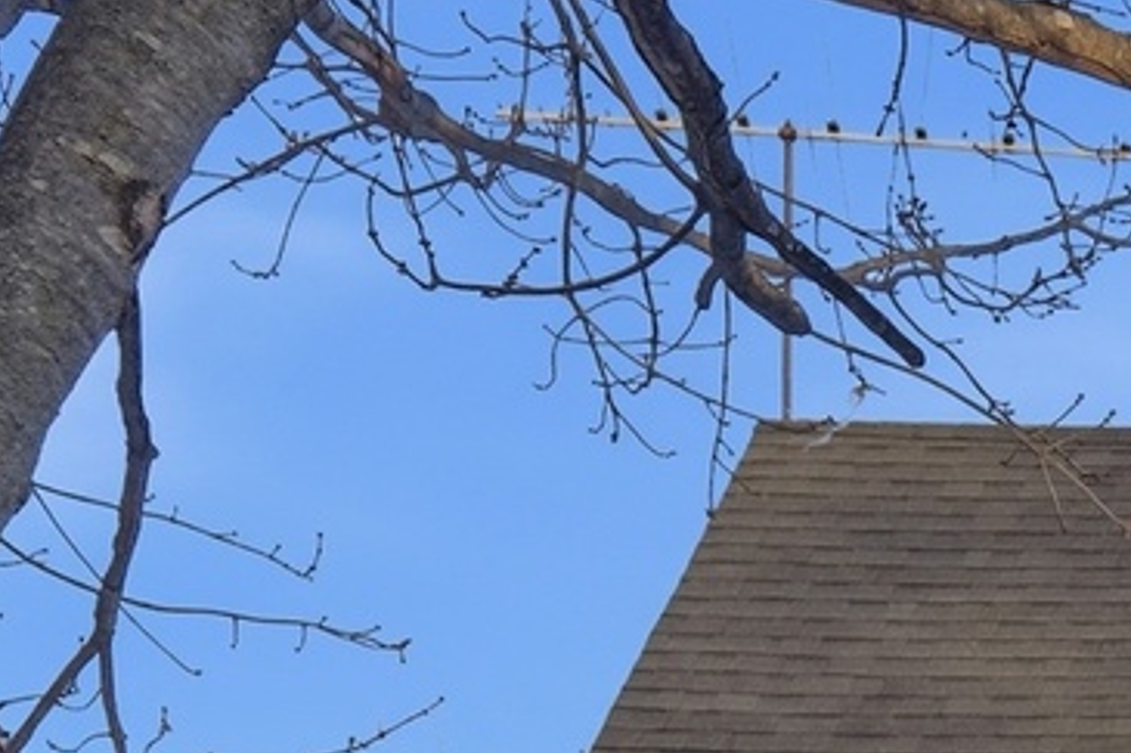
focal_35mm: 160
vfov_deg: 8.1
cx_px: 2106
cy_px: 1611
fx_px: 5024
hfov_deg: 11.8
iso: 640
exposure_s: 1/5400
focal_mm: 24
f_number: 8
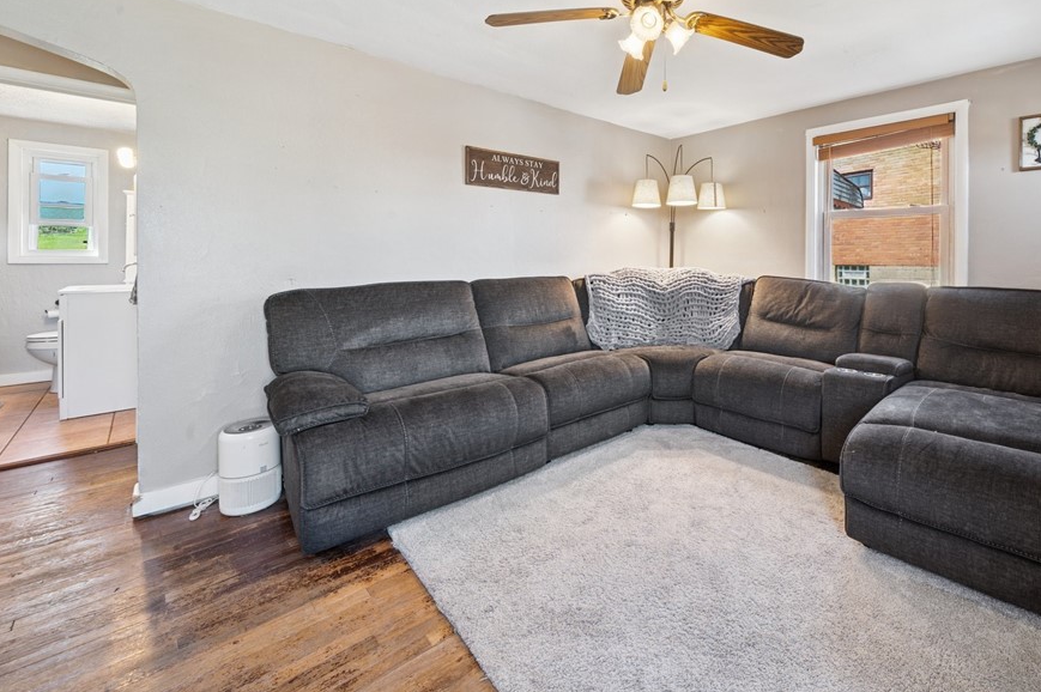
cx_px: 641
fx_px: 433
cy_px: 283
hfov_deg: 98.6
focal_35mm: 15
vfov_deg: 76.5
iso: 50
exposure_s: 1/1.25
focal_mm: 12
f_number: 11
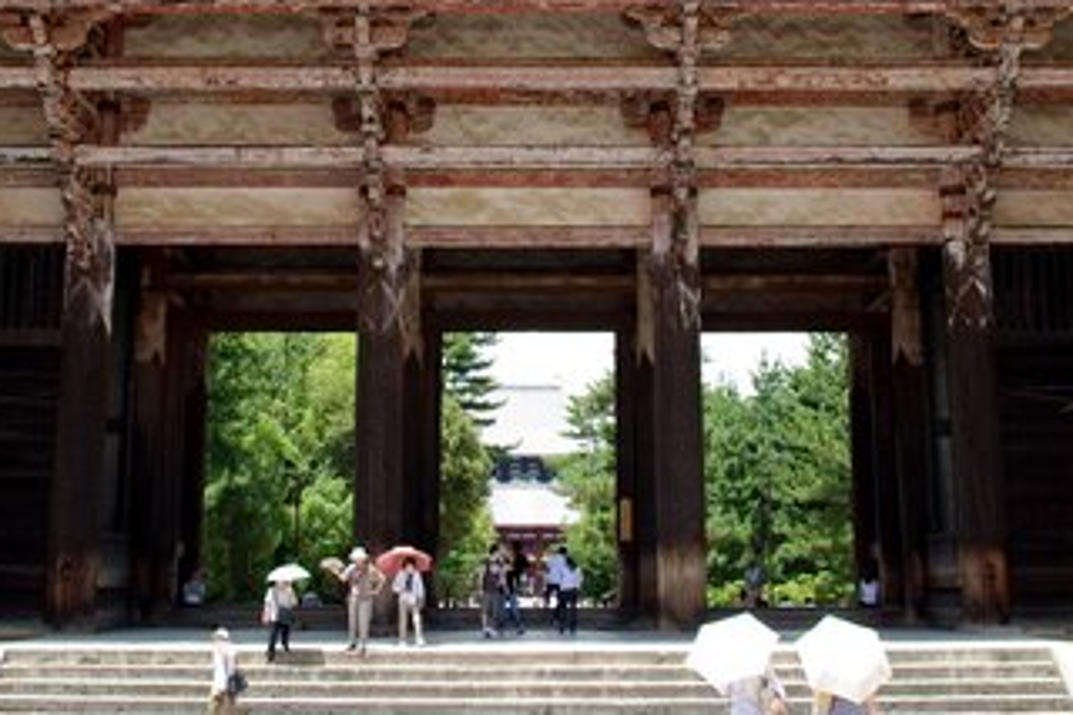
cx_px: 516
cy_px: 170
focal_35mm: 54
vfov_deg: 24.7
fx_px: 1609
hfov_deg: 36.9
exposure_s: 1/250
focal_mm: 18
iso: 200
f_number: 6.3
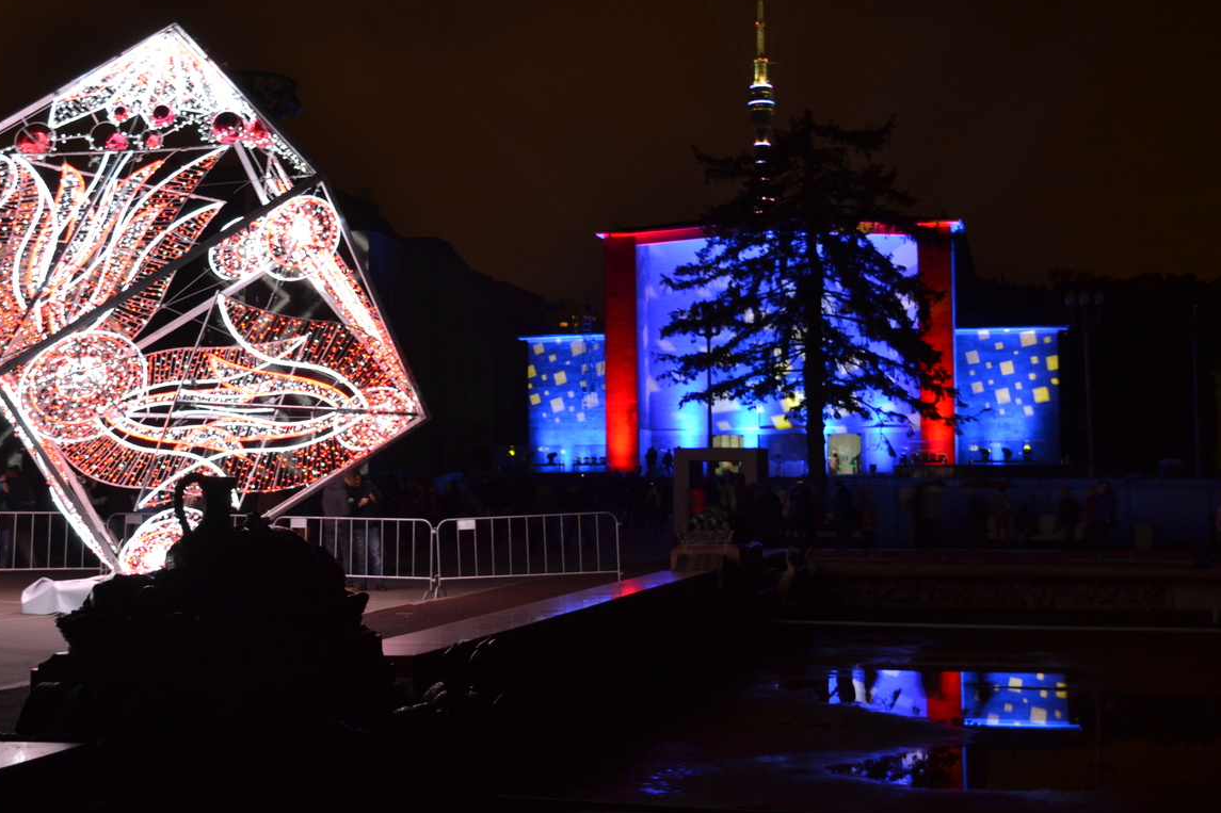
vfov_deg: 24.6
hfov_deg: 36.2
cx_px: 579
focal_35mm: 55
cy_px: 327
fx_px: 1865
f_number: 5.6
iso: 400
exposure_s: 1/4
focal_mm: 30
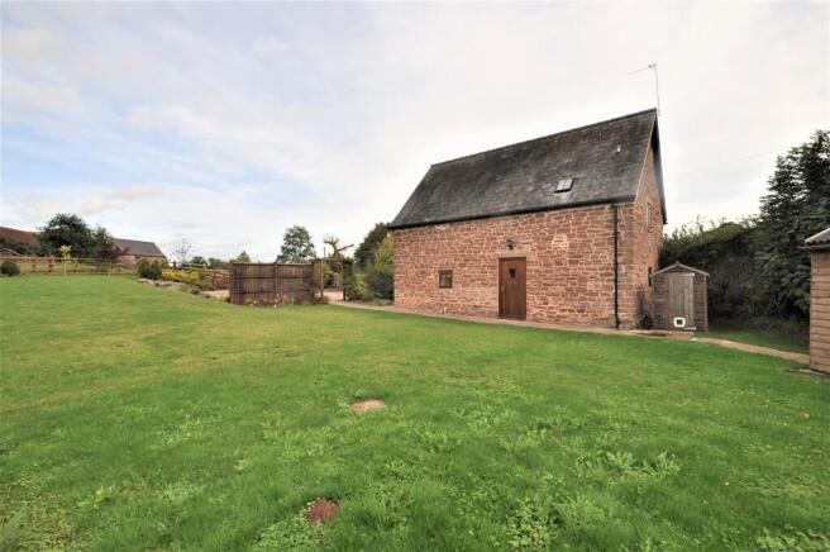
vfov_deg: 77.2
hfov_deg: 100.4
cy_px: 276
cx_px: 415
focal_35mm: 15
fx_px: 345
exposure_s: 1/200
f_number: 10
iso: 200
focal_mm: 10
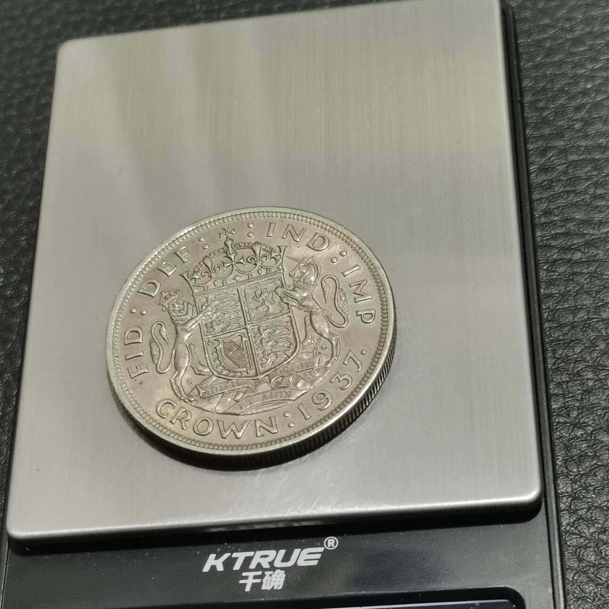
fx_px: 1493
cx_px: 296
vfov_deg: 23.0
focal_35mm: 75
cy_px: 373
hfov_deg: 23.1
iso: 80
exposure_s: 1/60
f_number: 1.8
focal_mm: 5.58
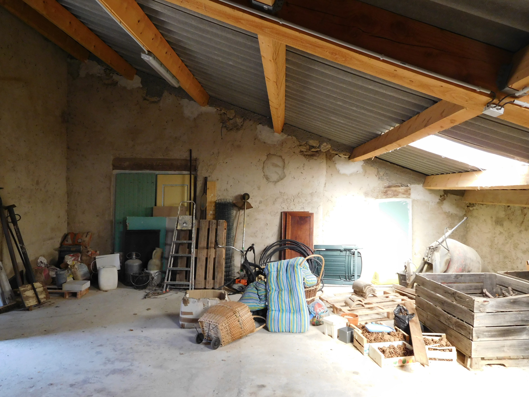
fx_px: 382
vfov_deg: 54.9
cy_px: 198
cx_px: 264
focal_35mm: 25
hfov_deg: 69.4
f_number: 3.4
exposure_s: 1/30
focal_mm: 4.5
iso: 250
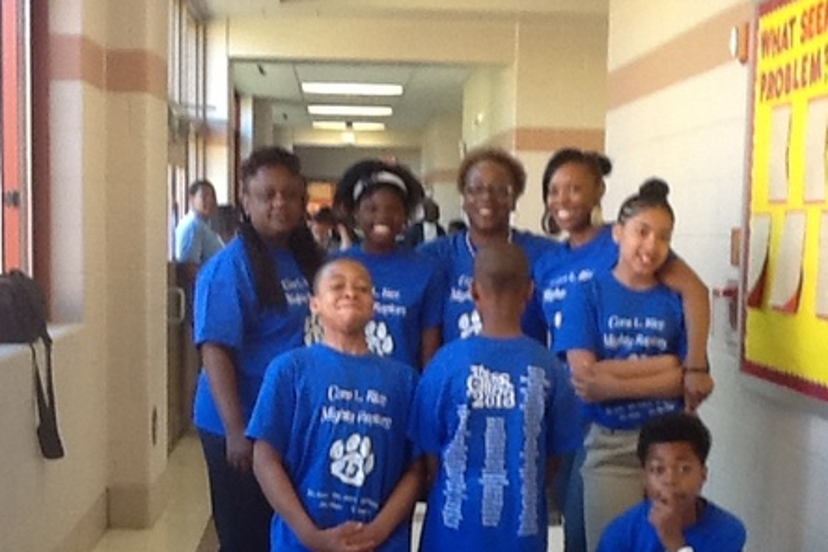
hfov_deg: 36.9
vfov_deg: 24.5
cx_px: 408
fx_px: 1242
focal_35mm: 54
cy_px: 468
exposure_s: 1/30
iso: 100
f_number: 2.4
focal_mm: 2.03
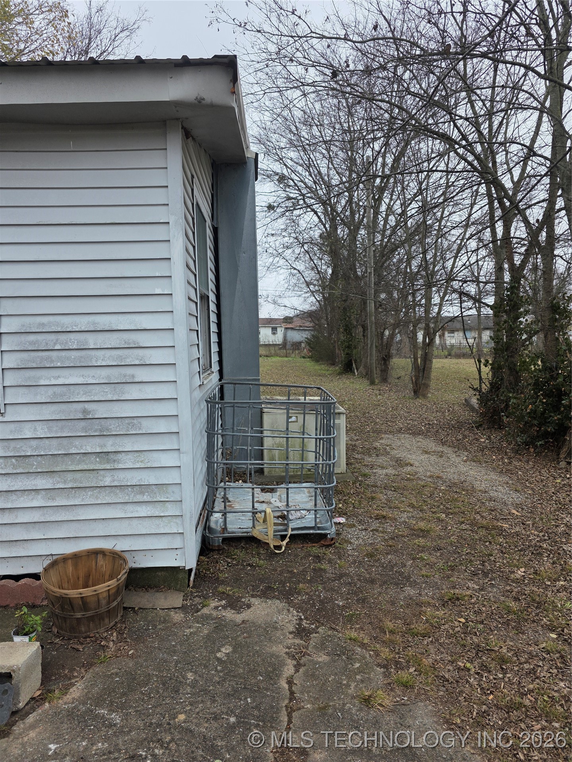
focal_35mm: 23
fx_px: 507
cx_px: 286
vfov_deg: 73.9
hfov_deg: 58.9
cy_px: 381
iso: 64
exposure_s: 1/180
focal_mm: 6.3
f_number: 1.7
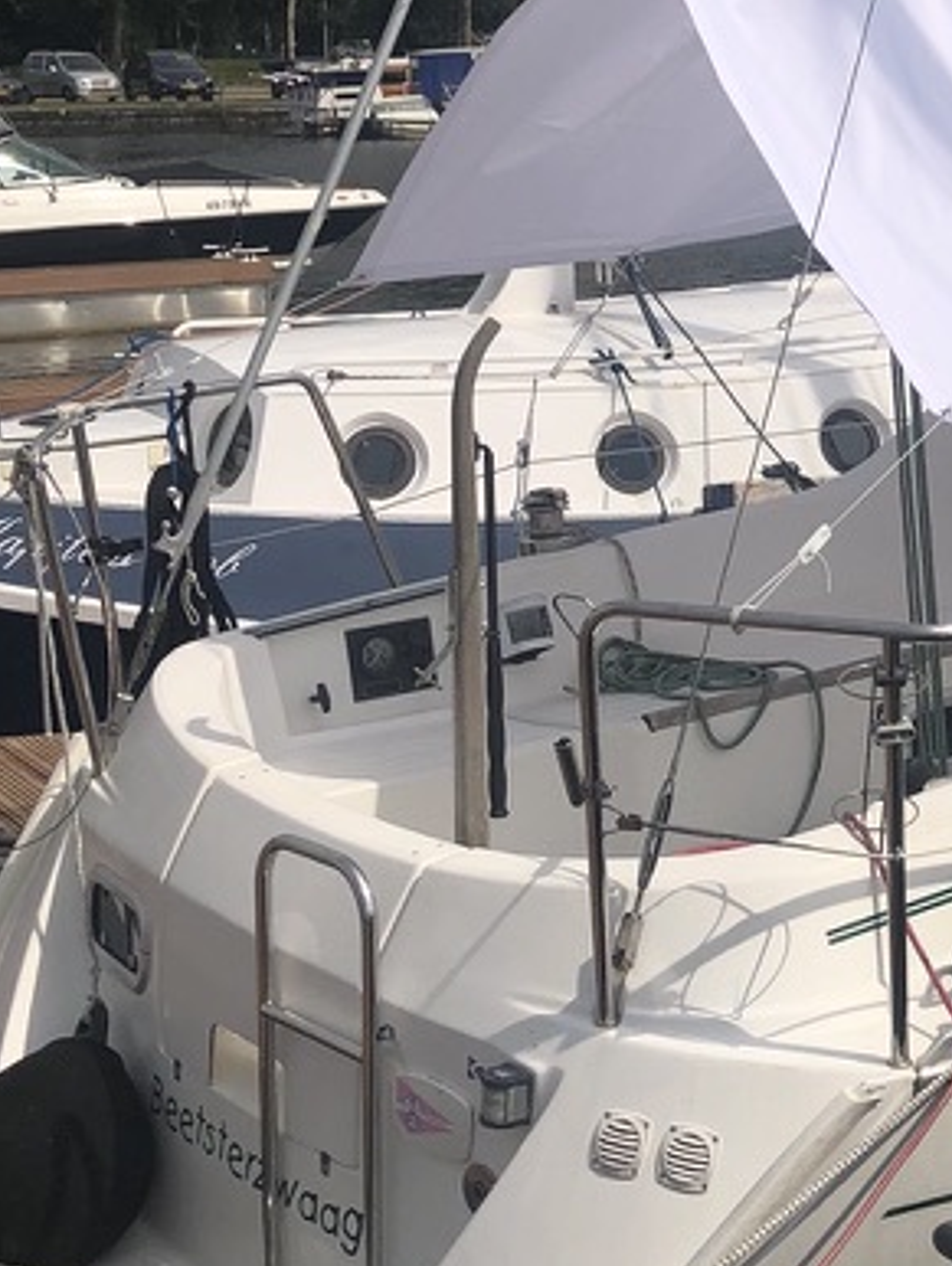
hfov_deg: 19.0
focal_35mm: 74
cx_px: 1093
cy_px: 311
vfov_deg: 26.0
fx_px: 2709
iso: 25
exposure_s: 1/6897
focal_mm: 3.99
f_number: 1.8
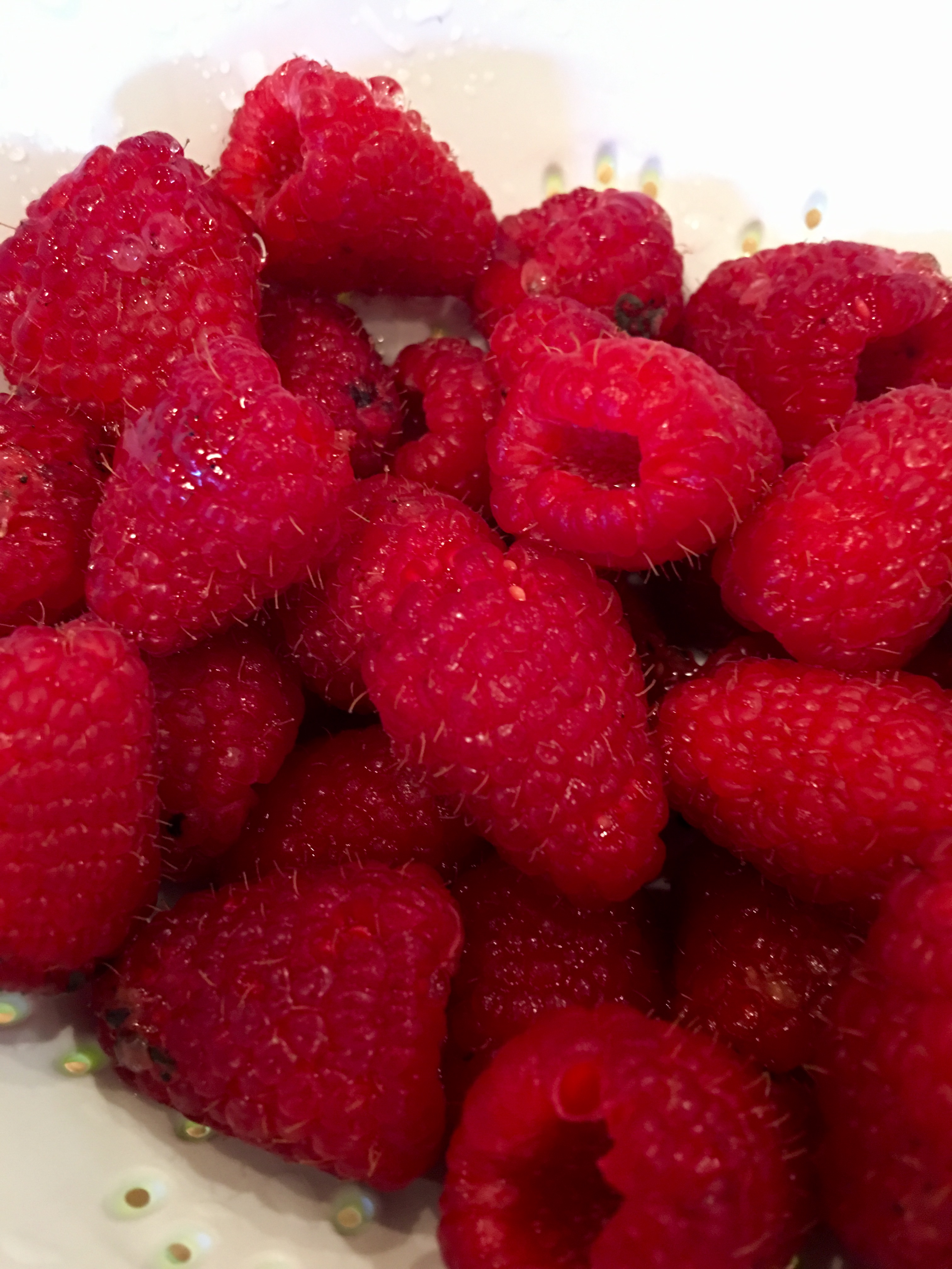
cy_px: 634
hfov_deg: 48.2
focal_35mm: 29
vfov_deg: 61.7
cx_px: 476
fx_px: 1063
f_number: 2.2
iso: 64
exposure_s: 1/4
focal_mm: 4.15
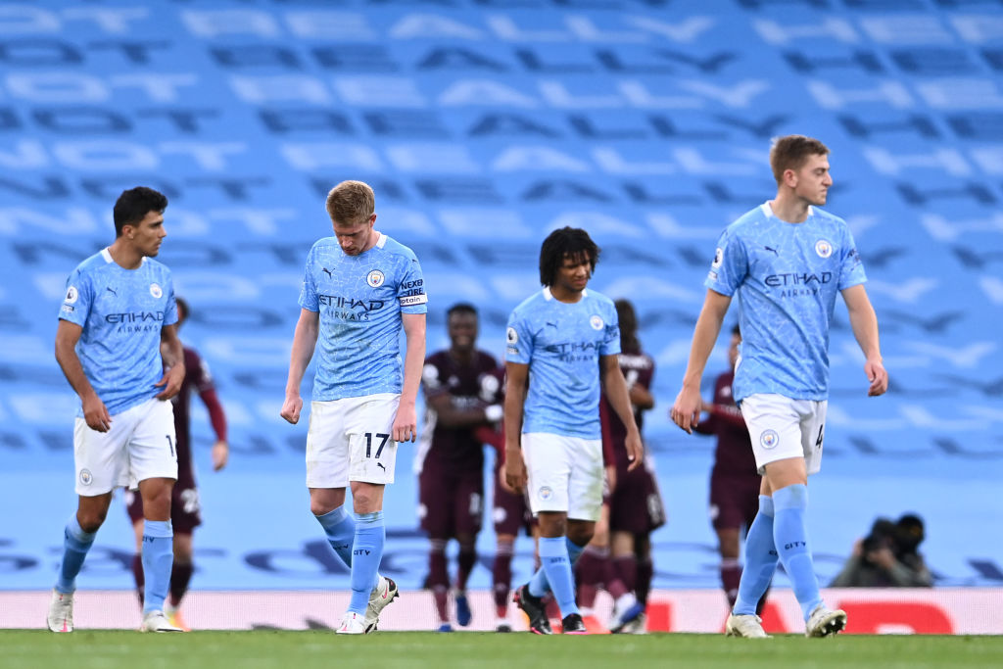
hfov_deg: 5.2
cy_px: 334
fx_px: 11145
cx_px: 502
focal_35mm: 400
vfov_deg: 3.4
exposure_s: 1/2000
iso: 2000
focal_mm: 400
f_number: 3.2
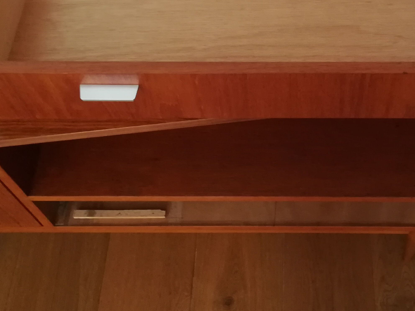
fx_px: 623
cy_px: 54
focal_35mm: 52
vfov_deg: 27.4
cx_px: 295
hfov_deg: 36.2
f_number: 2.2
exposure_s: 1/15
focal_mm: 3.83
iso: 640
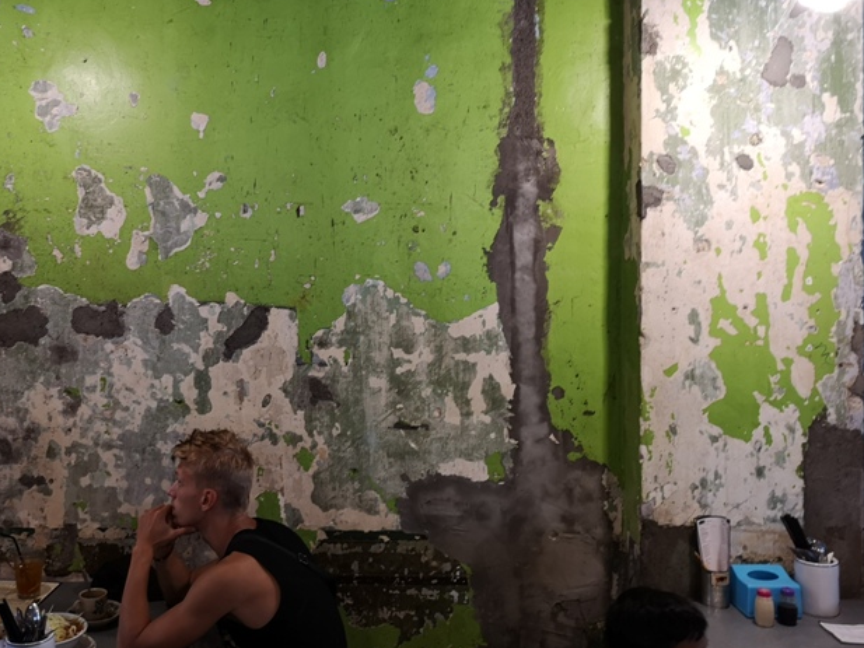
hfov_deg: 52.0
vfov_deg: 40.4
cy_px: 237
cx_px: 319
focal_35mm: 35
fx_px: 874
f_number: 1.8
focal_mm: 3.95
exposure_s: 1/33.3
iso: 125
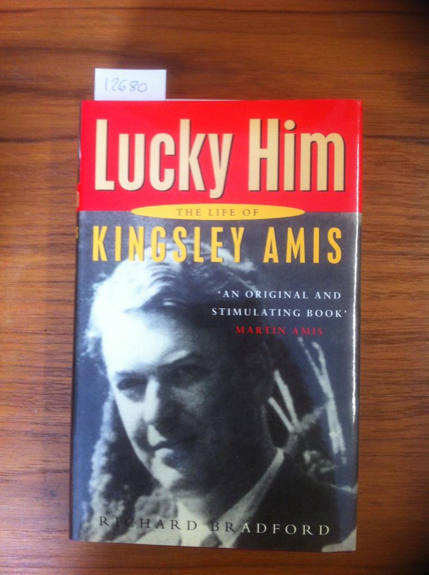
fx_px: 580
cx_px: 214
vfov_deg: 52.7
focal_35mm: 35
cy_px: 288
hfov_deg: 40.6
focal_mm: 3.85
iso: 125
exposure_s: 1/15
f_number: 2.8
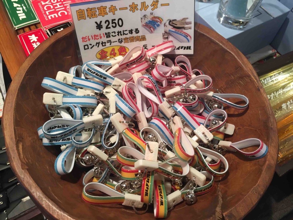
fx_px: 245
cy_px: 110
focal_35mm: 29
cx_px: 146
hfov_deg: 61.7
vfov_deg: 48.2
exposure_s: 1/30
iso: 100
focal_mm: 4.15
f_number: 2.2
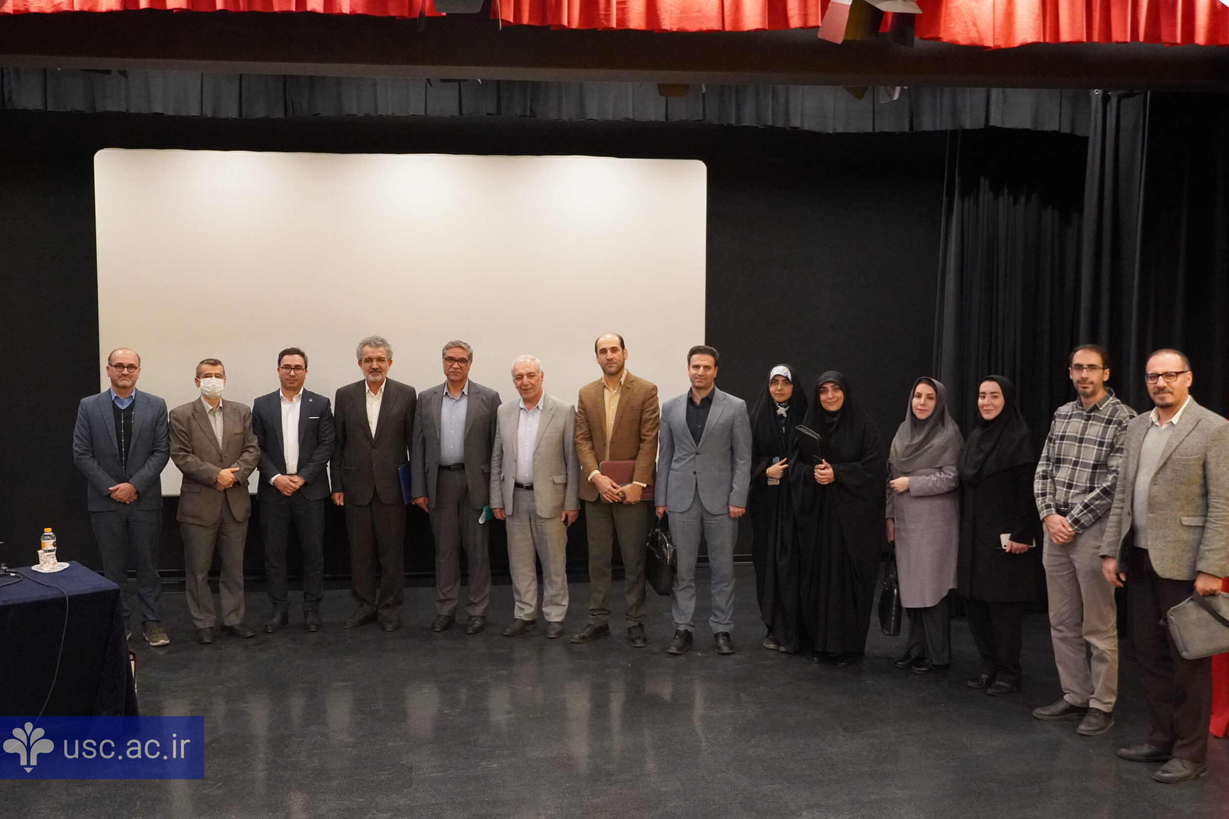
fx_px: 1417
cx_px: 624
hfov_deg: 46.9
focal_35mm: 42
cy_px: 407
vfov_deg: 32.2
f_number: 4.5
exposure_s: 1/50
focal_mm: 27
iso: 6400
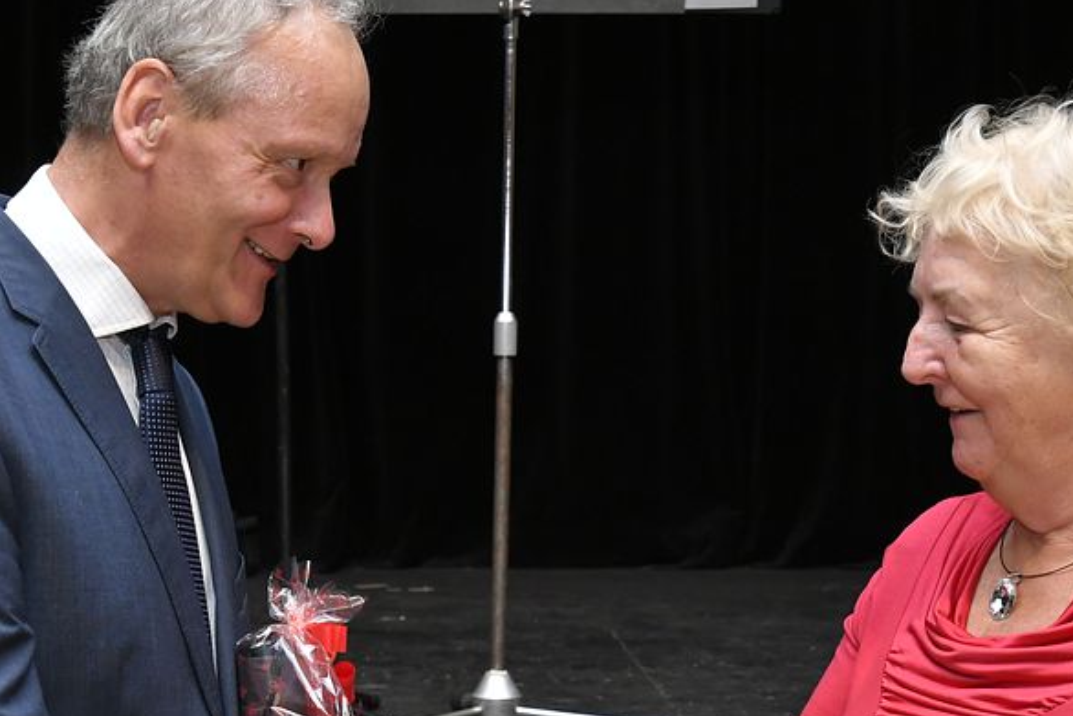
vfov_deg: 15.8
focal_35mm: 86
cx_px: 540
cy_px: 608
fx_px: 2564
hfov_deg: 23.6
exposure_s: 1/125
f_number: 6.3
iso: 1600
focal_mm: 28
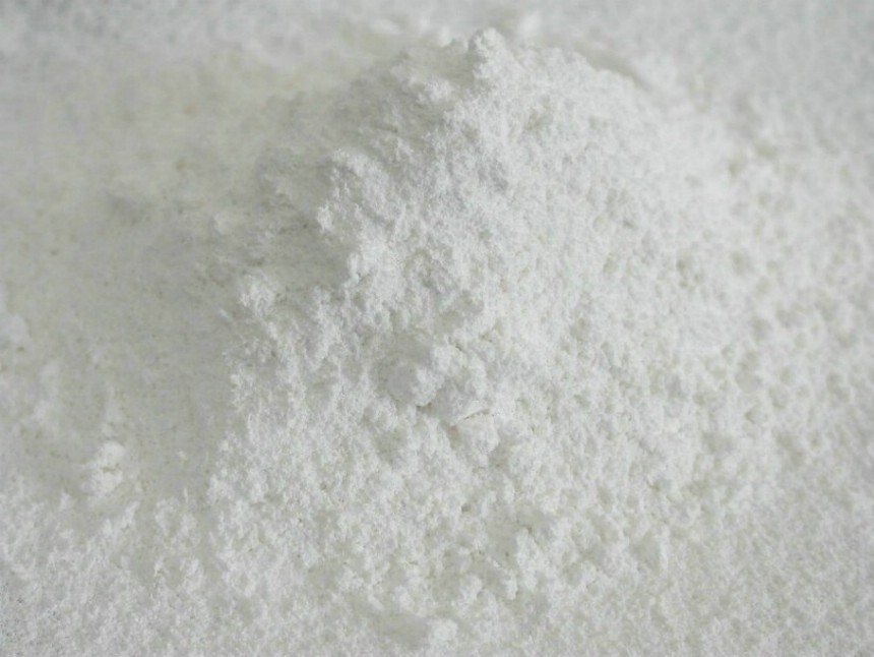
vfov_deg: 15.6
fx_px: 2400
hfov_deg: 20.6
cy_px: 328
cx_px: 437
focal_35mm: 95
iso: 100
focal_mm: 19.8
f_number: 4.4
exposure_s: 1/30
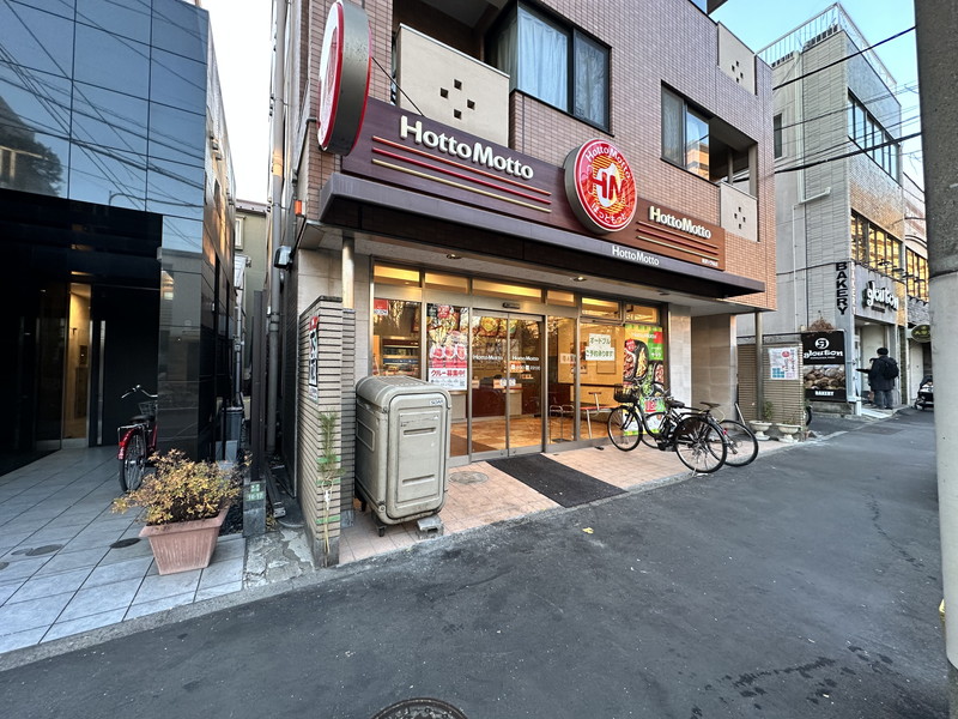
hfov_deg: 102.1
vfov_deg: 85.7
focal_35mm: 14
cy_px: 360
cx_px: 479
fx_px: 387
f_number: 2.2
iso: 125
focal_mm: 2.22
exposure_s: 1/99
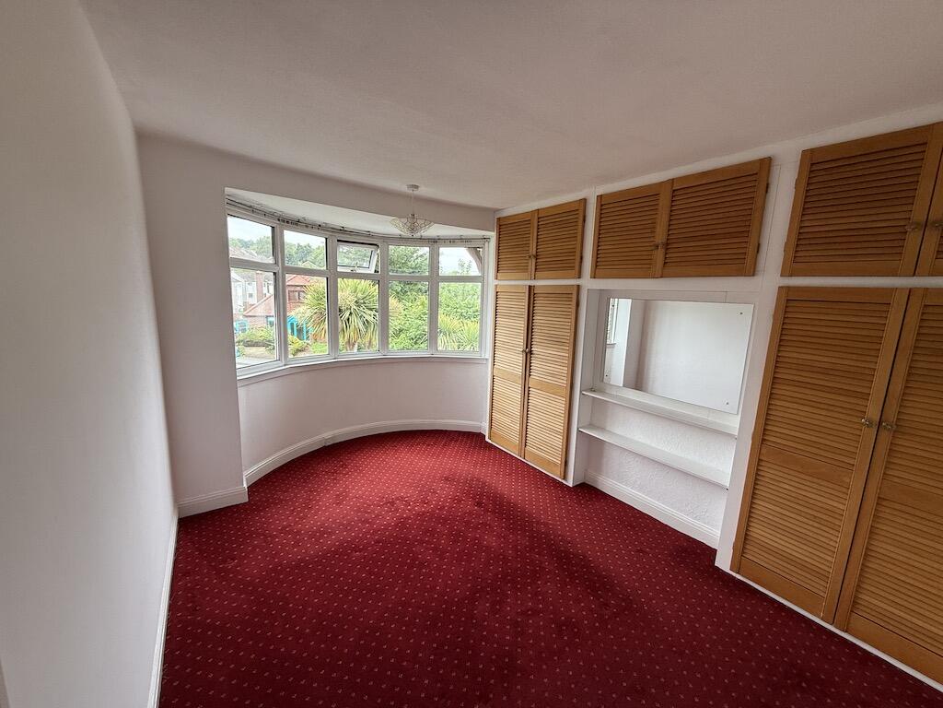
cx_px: 472
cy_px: 354
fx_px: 381
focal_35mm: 14
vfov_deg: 85.7
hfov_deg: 102.1
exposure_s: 1/121
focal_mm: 2.22
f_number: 2.2
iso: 64
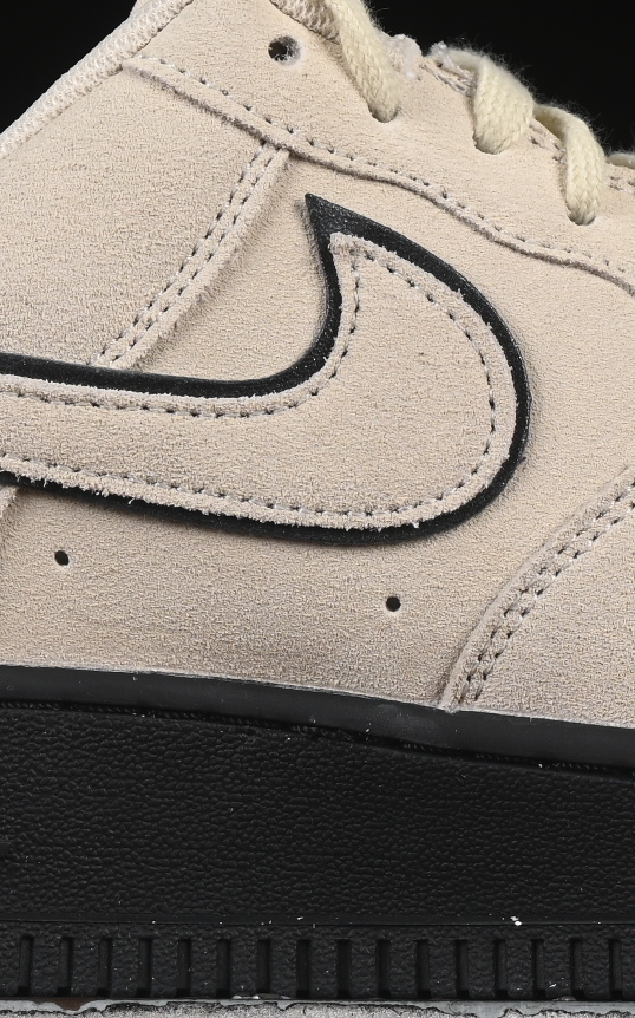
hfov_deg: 5.3
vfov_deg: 8.5
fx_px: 6846
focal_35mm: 247
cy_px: 309
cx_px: 465
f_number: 8
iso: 160
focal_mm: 50
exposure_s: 1/80
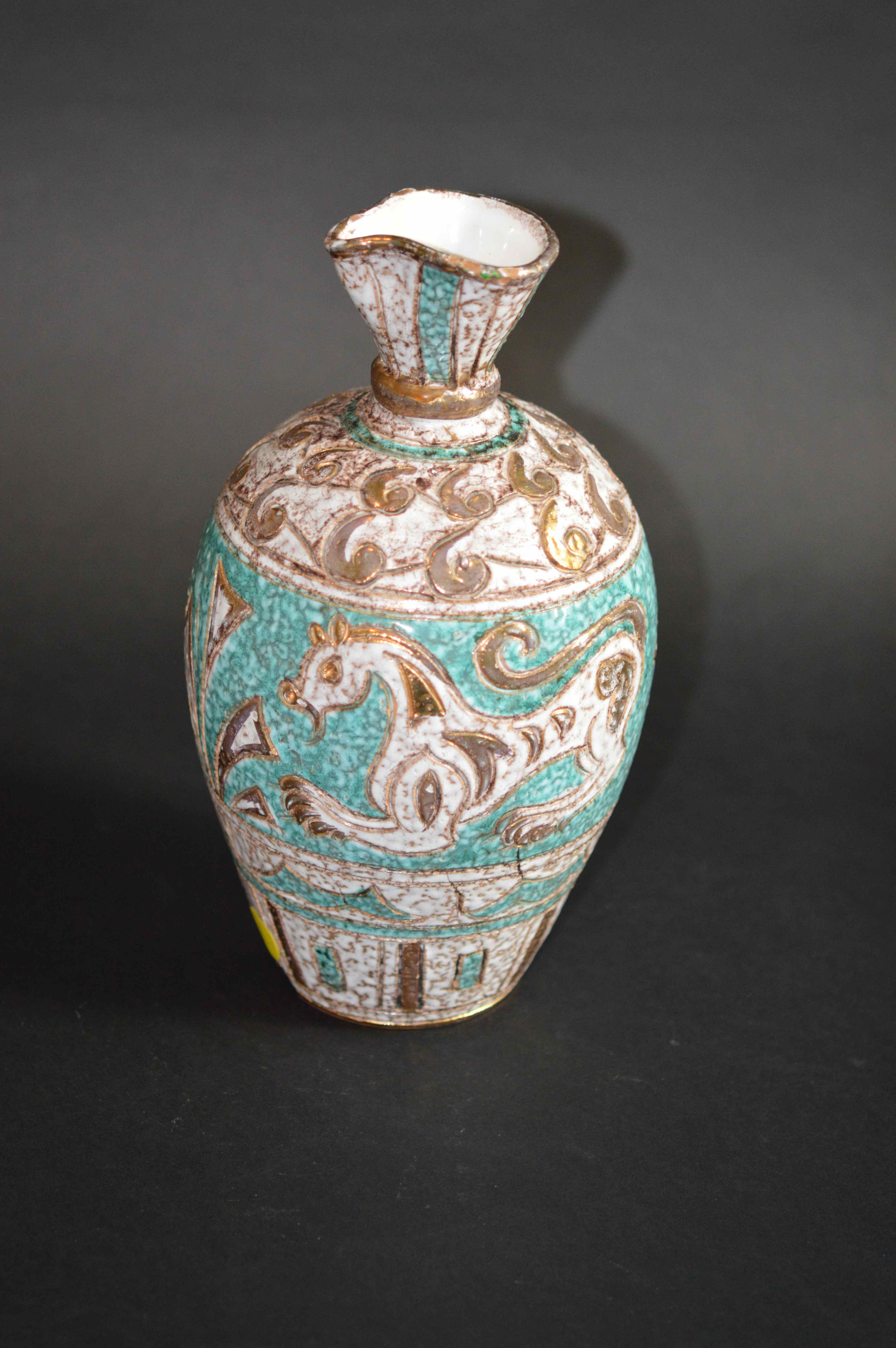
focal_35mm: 90
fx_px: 3366
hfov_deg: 15.2
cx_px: 448
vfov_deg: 22.6
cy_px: 674
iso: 800
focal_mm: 60
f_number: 2.8
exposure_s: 1/60
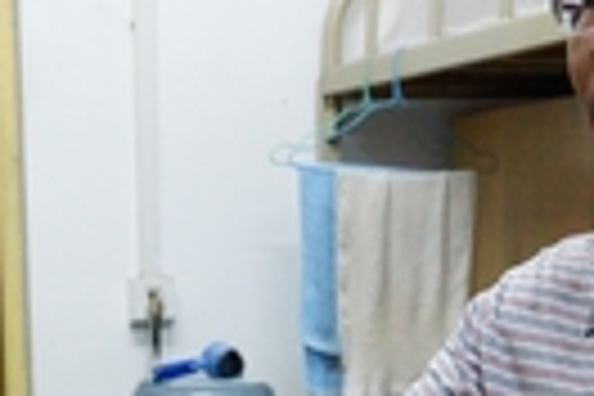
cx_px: 104
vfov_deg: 11.9
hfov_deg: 18.6
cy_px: 612
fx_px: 1798
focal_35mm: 109
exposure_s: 1/100
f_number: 2.8
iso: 1600
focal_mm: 16
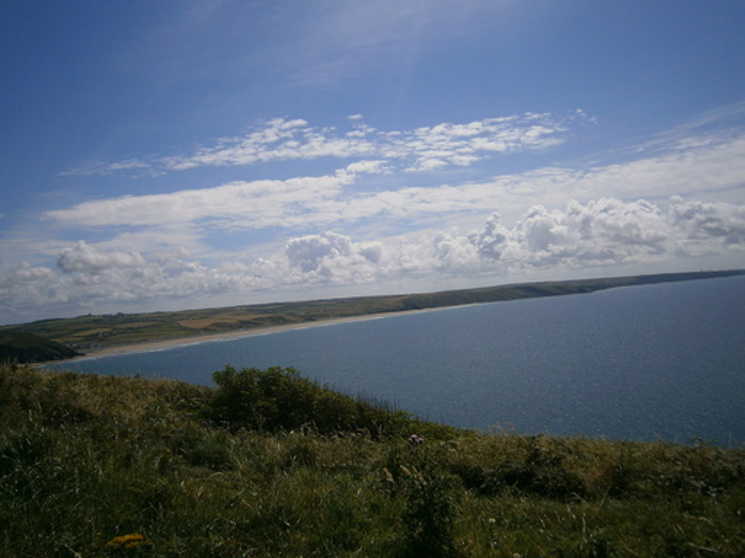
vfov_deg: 45.4
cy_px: 279
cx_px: 372
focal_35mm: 31
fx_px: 667
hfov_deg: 58.4
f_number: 8.3
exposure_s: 1/500
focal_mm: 5.5
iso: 80
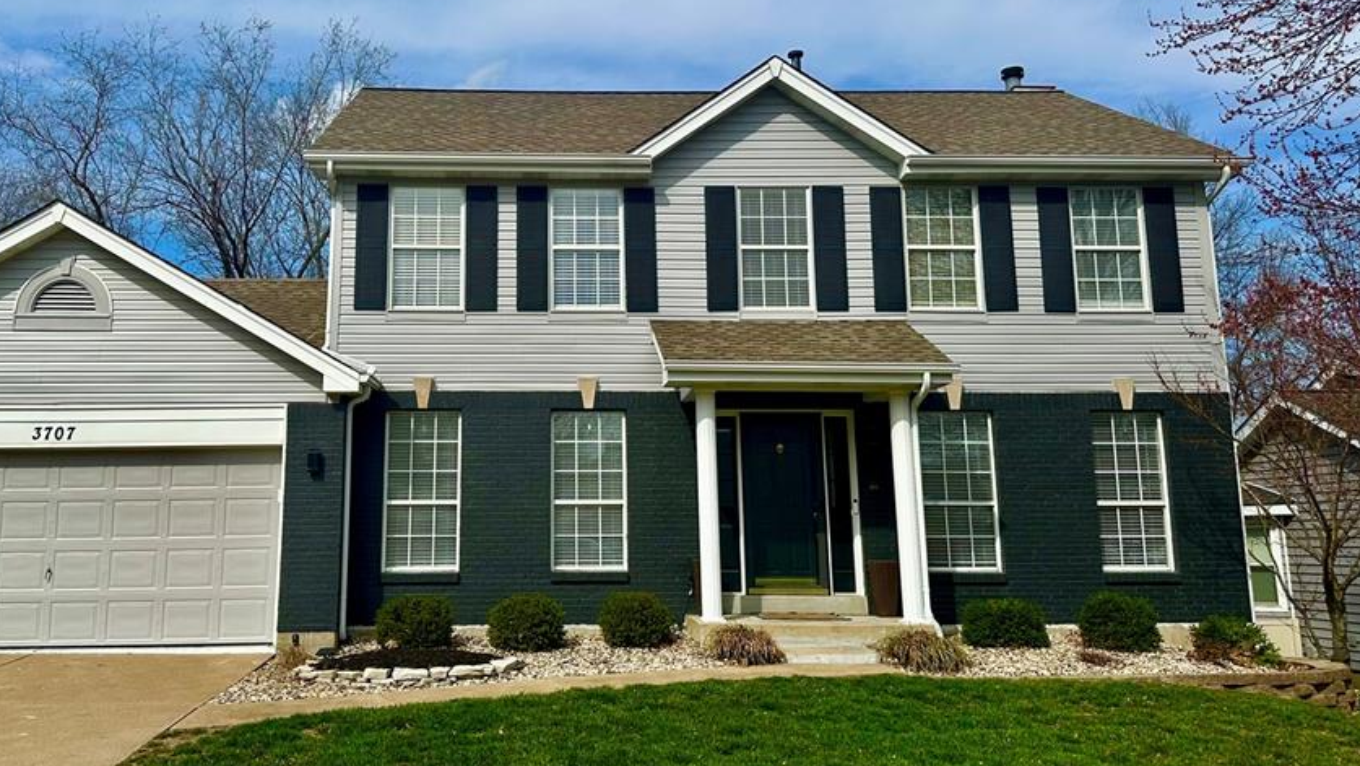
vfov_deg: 36.6
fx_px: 1154
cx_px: 564
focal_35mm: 32
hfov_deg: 60.6
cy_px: 338
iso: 80
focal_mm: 6.86
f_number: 1.78
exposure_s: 1/7042
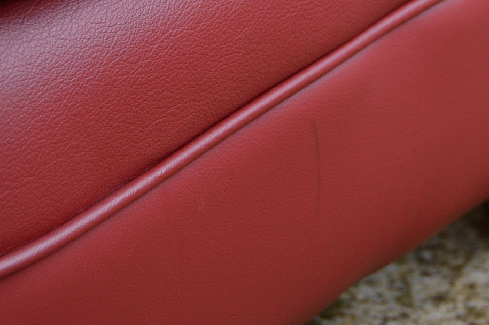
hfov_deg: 11.9
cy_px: -43
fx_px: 2343
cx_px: 272
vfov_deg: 7.9
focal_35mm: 173
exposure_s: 1/200
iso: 200
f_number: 4.5
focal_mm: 35
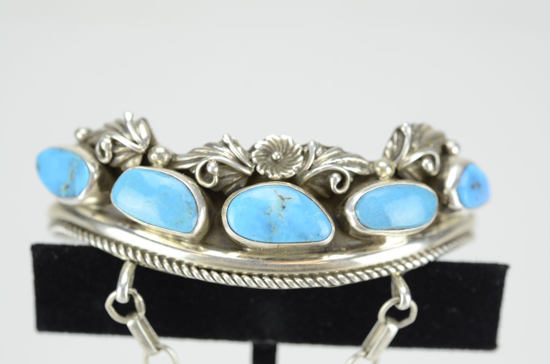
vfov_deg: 15.1
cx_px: 275
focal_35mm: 90
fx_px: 1372
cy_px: 182
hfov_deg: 22.7
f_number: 7.1
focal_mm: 60
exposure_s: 1/125
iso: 640
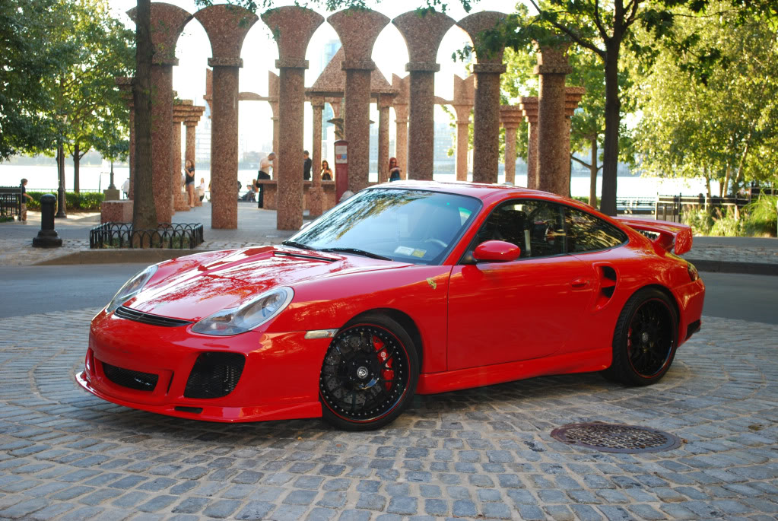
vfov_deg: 22.7
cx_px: 389
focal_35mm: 60
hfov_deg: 33.4
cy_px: 260
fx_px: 1298
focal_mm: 40
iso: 220
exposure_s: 1/60
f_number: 5.3
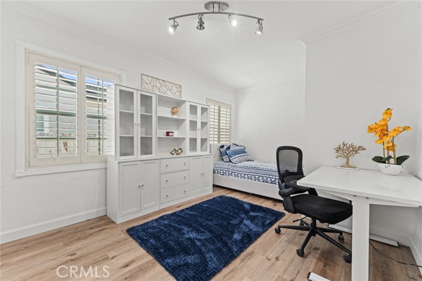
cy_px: 140
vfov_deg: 81.2
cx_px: 211
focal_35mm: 14
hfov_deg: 104.2
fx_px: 164
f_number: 6.3
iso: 200
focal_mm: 14
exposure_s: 1/4
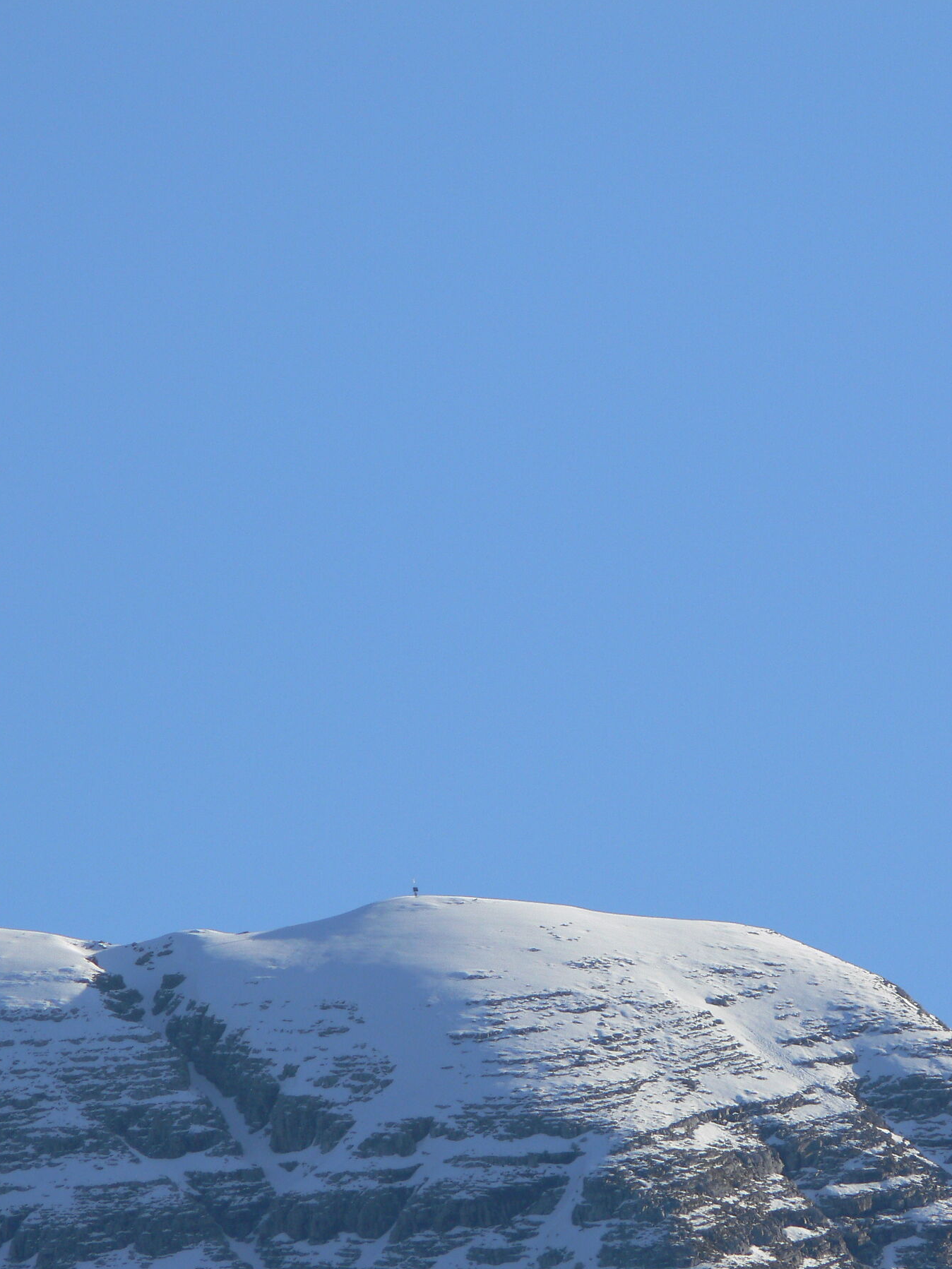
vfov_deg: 3.7
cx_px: 499
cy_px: 634
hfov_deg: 2.7
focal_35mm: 541
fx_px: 19836
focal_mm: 85.6
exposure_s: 1/400
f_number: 5.6
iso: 80
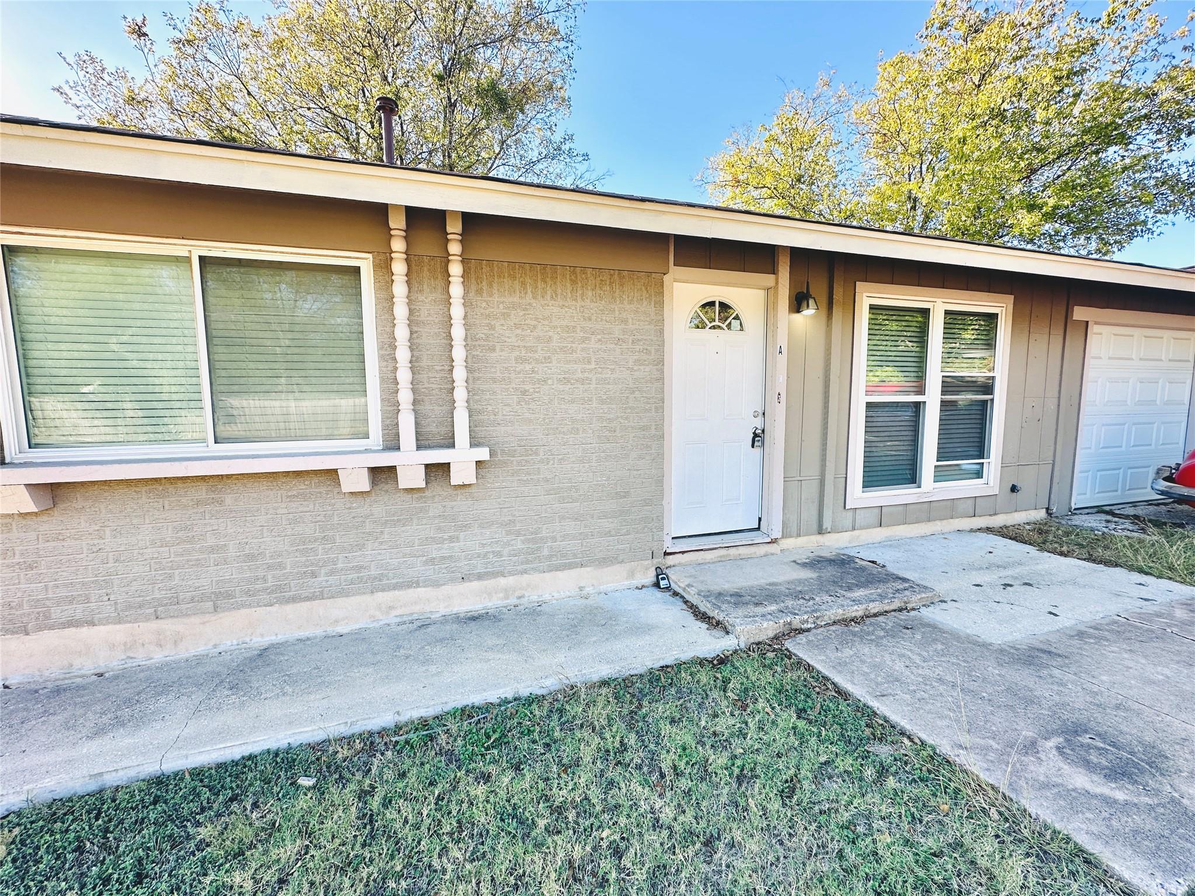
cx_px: 598
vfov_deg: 85.7
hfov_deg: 102.1
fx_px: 483
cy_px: 448
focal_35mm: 14
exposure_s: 1/232
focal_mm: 2.22
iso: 40
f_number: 2.2
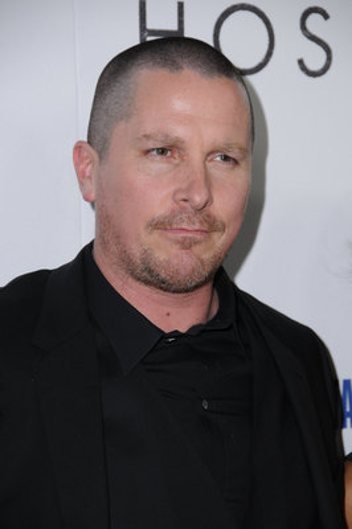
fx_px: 2468
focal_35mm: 168
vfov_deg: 12.2
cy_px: 264
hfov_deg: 8.2
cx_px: 176
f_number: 7.1
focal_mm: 112
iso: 320
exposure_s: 1/160
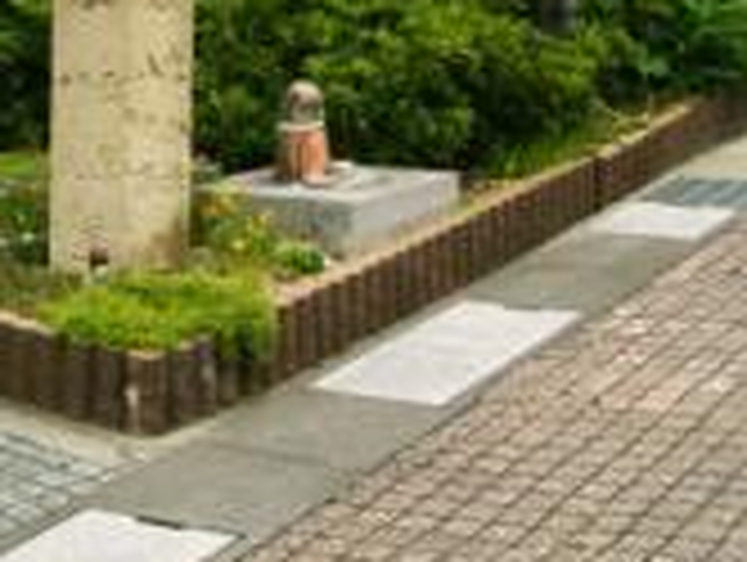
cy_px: -108
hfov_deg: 20.0
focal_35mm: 97
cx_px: 180
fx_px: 2096
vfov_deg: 14.8
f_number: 4.8
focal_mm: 6
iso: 80
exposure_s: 1/800
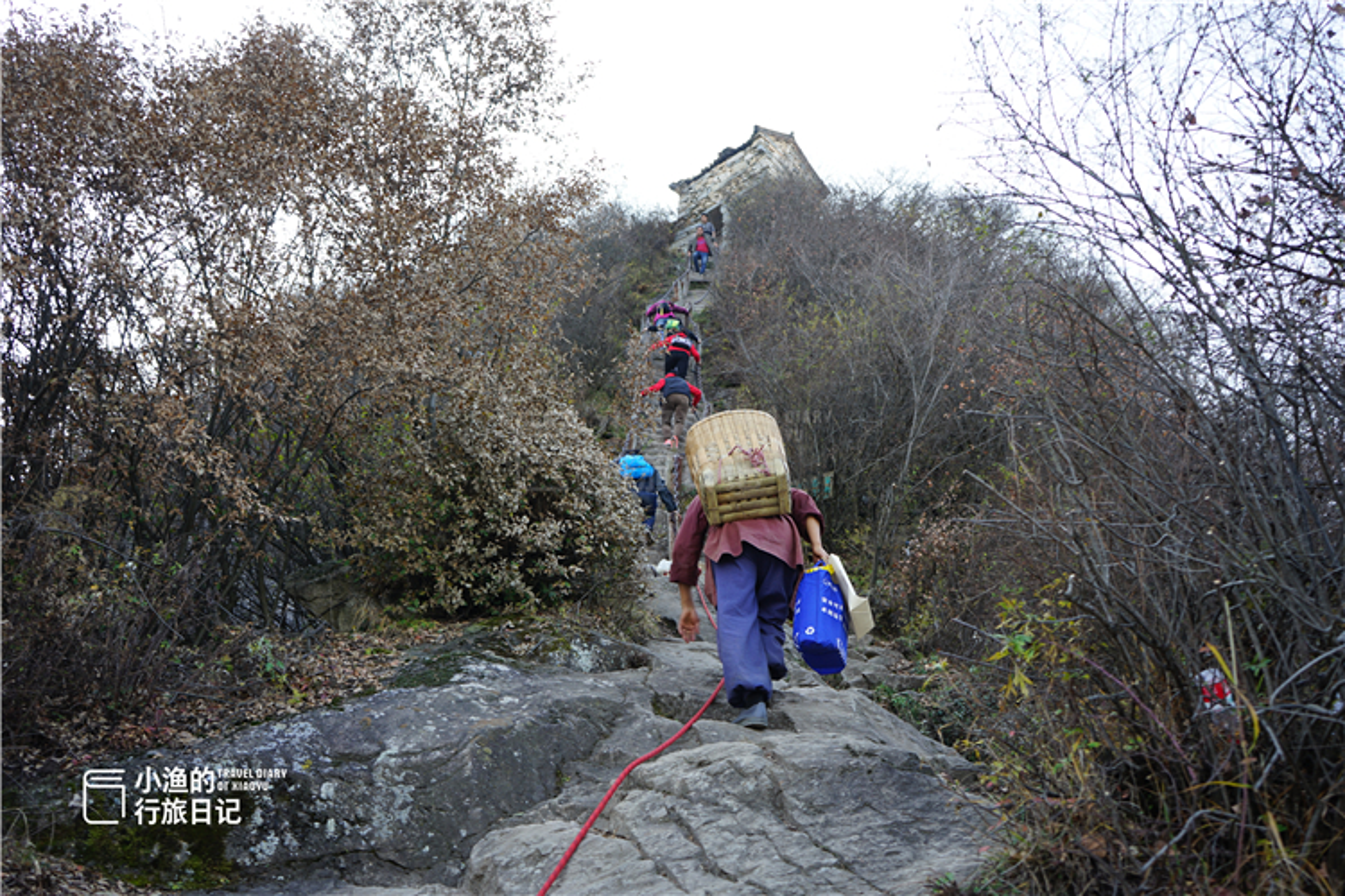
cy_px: 448
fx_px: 1308
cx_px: 672
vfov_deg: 37.9
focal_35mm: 35
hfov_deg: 54.4
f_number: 5.6
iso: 100
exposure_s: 1/80
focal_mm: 35
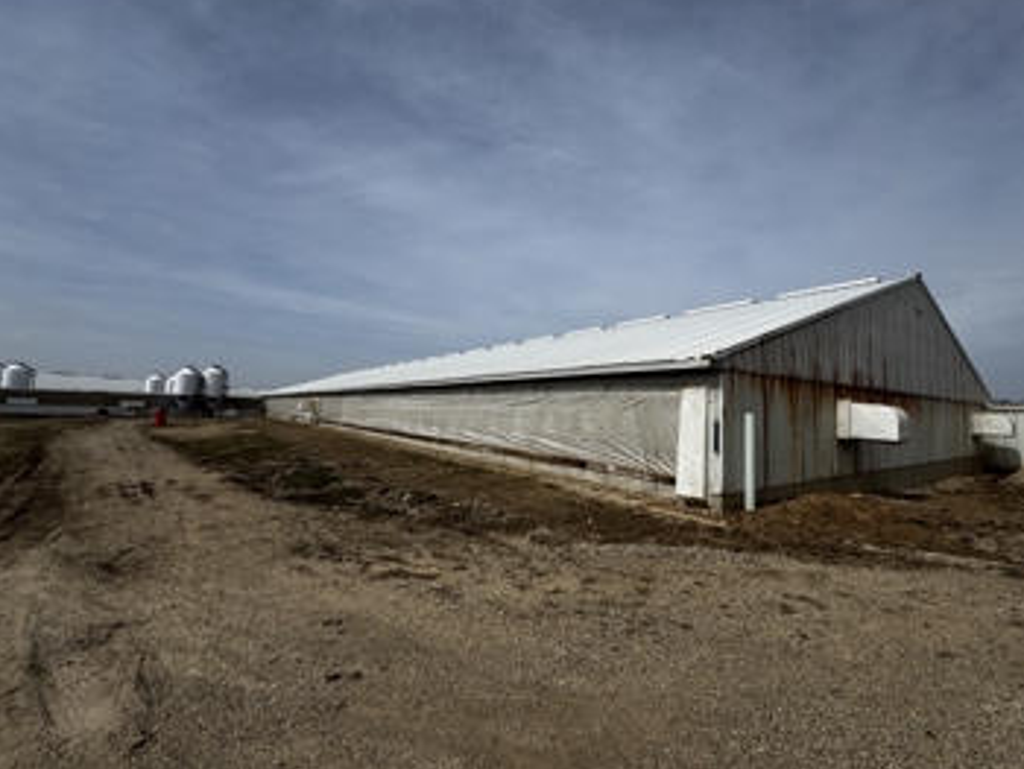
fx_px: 474
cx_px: 576
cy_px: 374
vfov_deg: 78.2
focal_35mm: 16
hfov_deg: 94.0
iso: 40
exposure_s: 1/3906
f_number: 2.2
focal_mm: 2.22
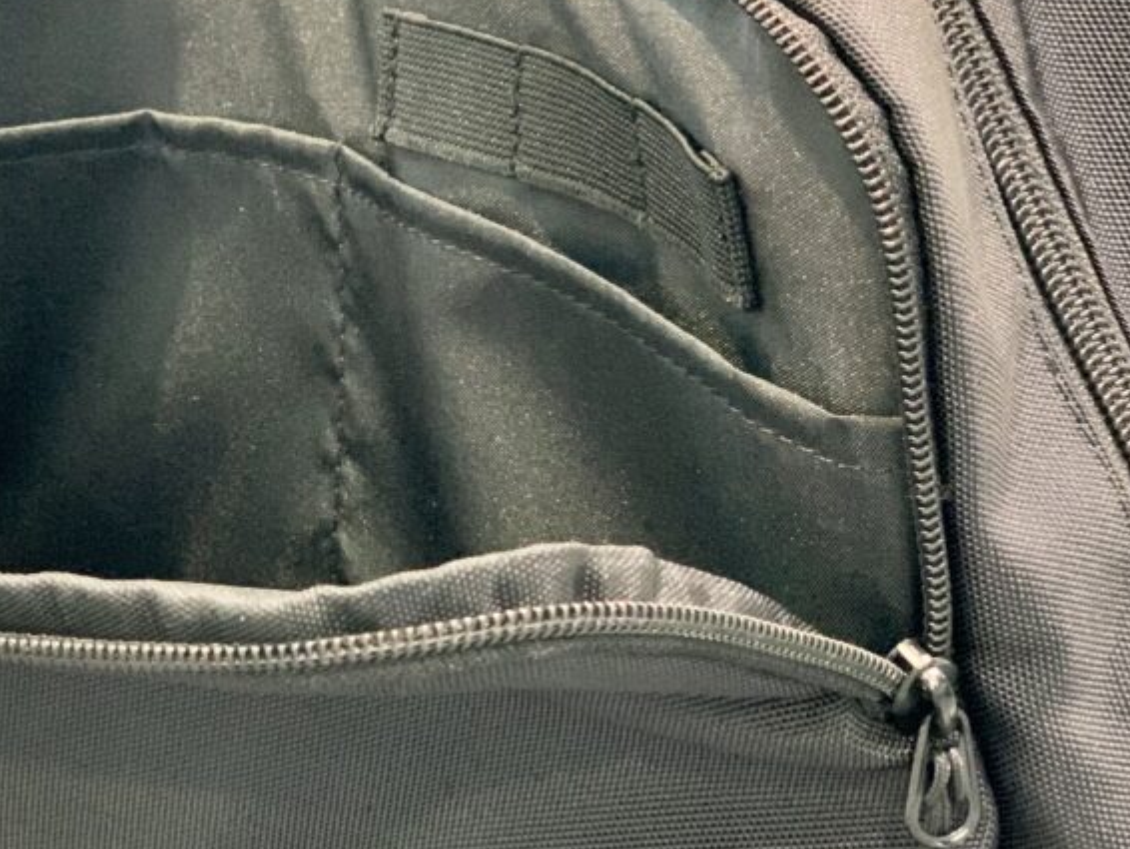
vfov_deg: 15.7
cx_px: 311
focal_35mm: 94
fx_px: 3070
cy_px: 292
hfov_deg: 20.7
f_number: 2.4
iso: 500
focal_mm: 6
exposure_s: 1/30
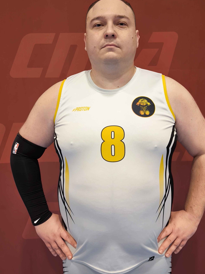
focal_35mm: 33
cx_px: 111
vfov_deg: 55.4
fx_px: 261
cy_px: 134
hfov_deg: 42.9
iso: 160
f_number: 1.9
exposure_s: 1/50
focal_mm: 6.92
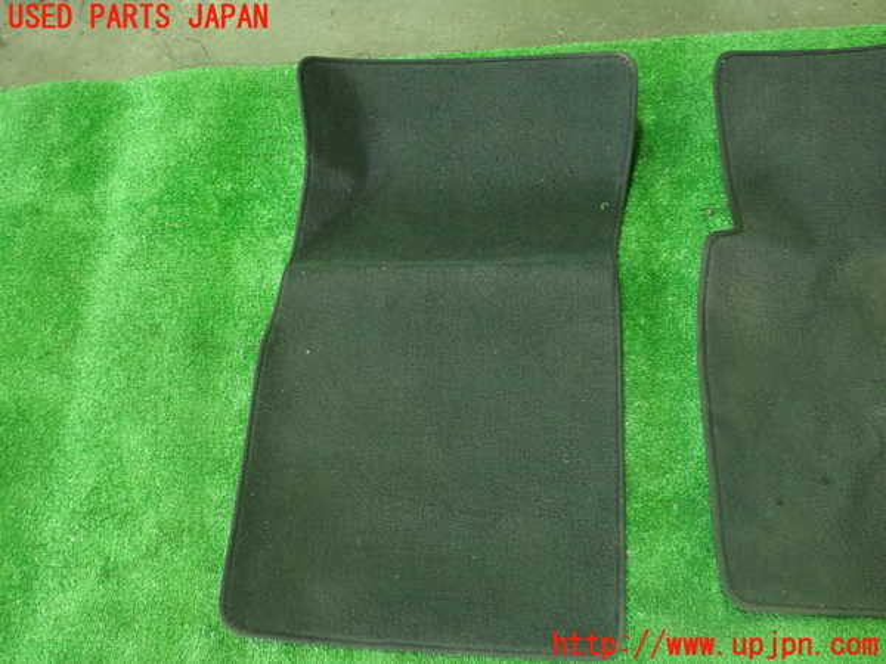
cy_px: 332
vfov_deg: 46.8
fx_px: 768
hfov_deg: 60.0
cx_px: 443
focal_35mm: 30
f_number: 2.3
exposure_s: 1/40
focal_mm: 5.5
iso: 800
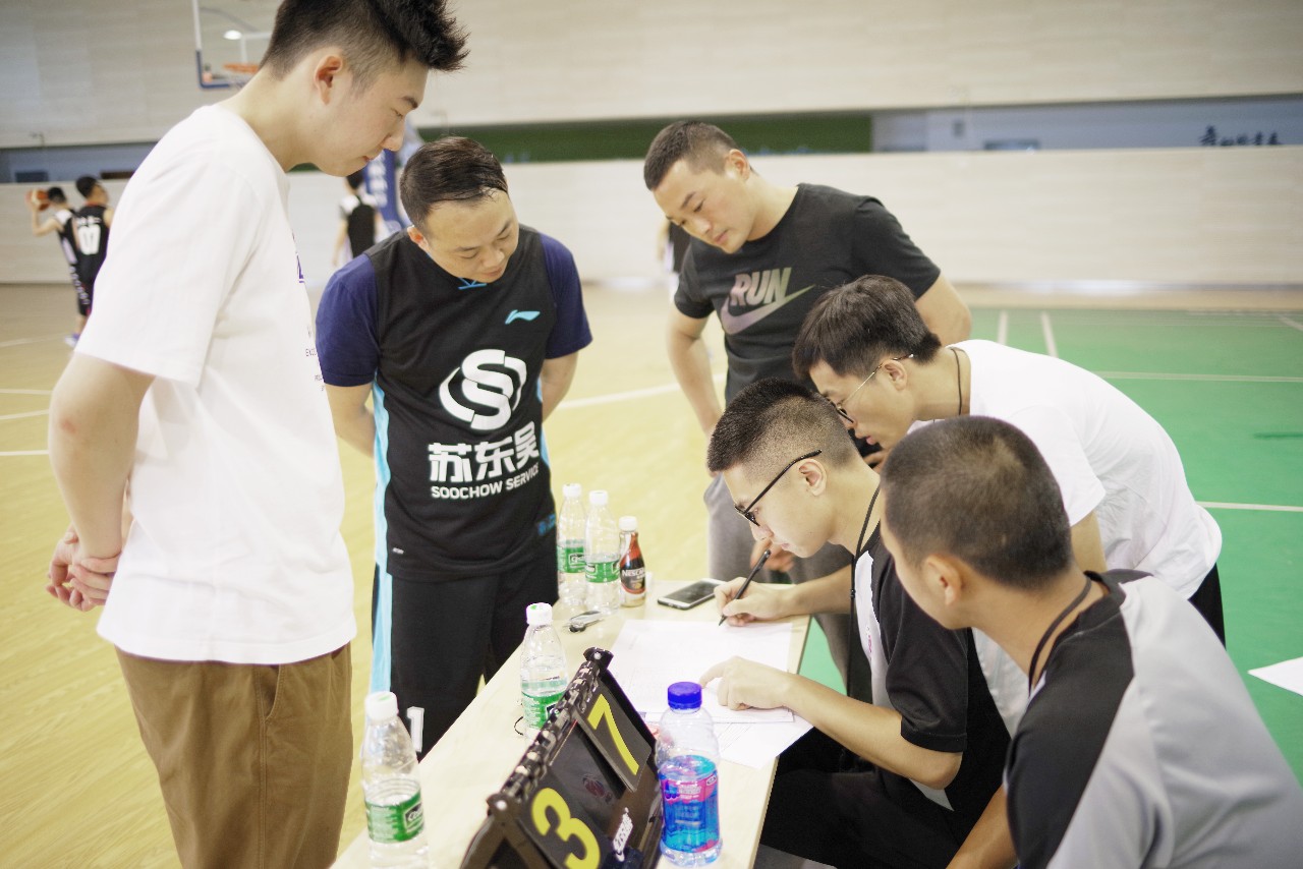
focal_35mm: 31
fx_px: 1122
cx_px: 652
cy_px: 434
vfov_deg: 42.3
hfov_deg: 60.3
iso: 200
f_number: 2
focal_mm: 31
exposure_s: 1/40
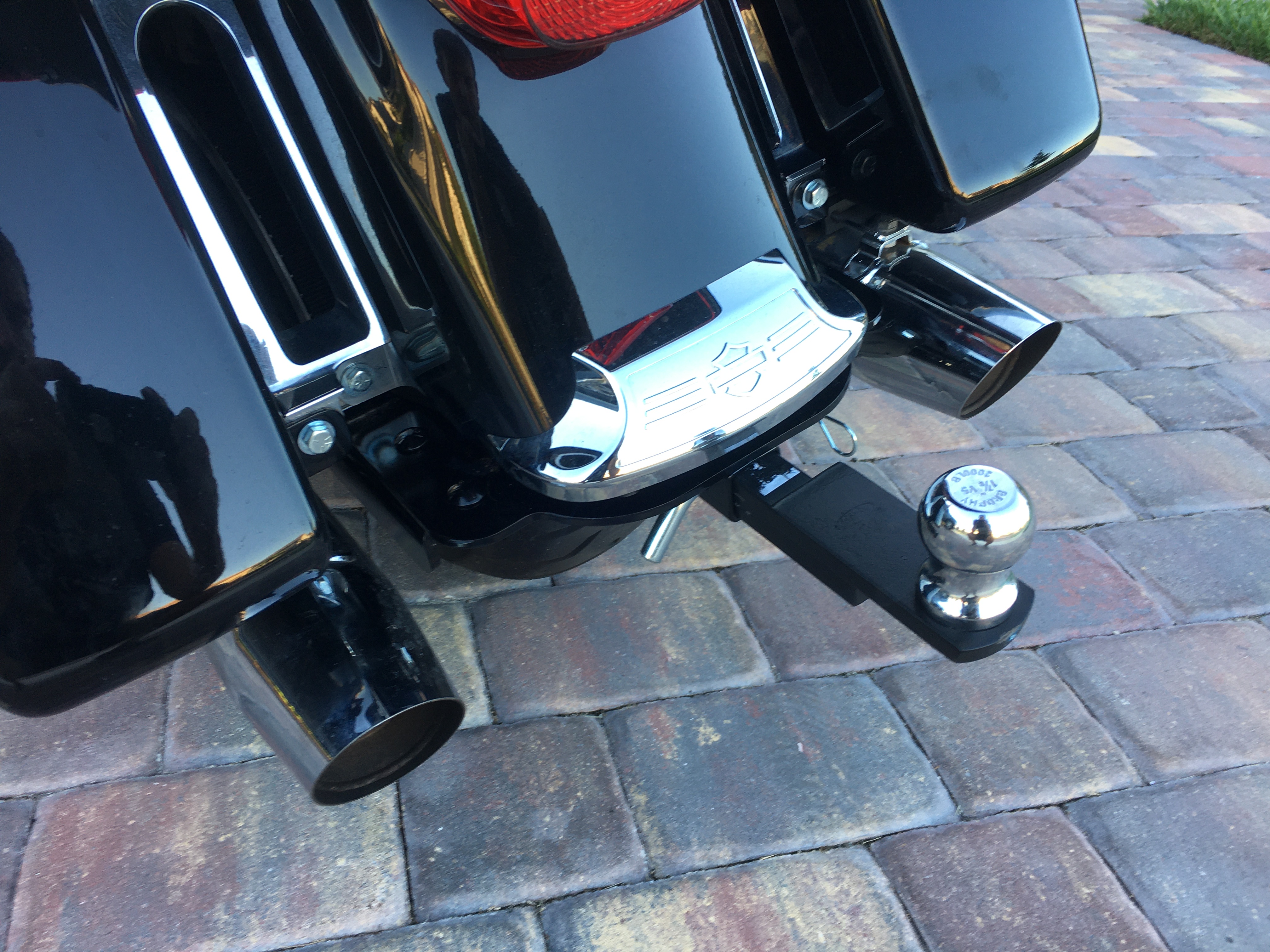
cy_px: 476
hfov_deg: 61.7
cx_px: 635
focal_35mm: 29
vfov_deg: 48.2
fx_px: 1064
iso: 25
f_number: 2.2
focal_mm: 4.15
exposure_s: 1/60
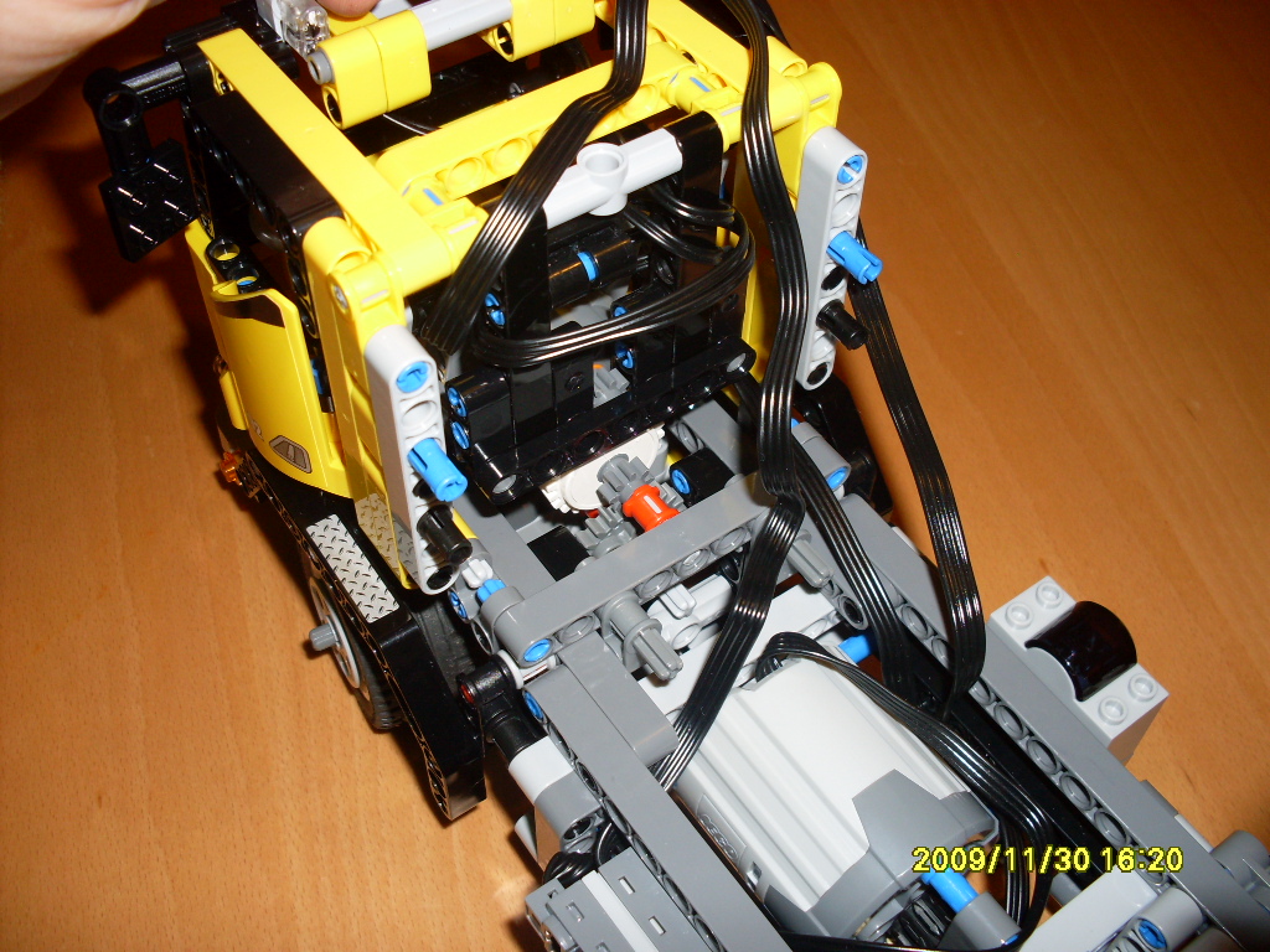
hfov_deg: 49.0
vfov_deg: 37.7
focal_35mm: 38
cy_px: 476
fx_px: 1394
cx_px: 635
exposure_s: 1/45
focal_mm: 6.3
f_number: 2.8
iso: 100
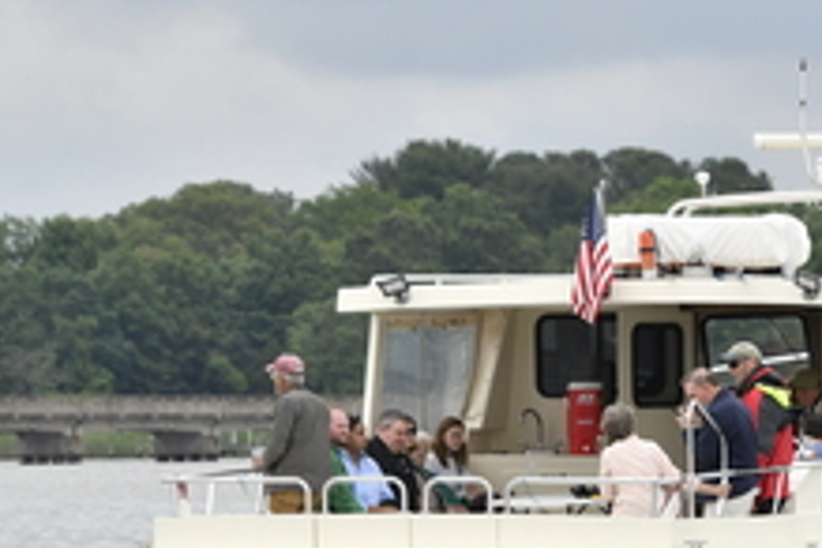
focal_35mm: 475
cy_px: 473
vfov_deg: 2.9
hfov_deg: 4.3
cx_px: 659
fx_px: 10845
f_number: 6.3
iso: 200
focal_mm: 140
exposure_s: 1/800
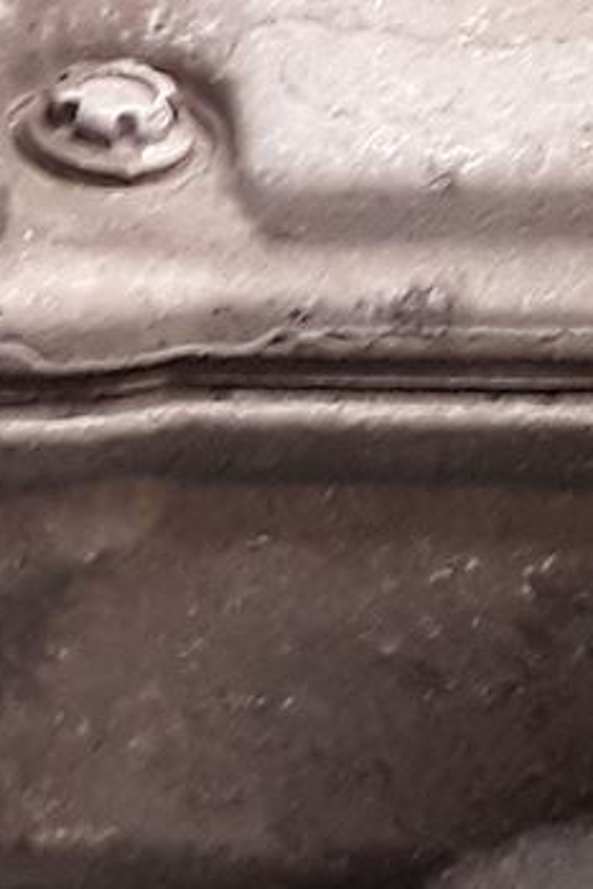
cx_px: -445
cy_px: 573
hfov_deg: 7.8
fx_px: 4221
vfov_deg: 12.0
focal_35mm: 171
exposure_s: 1/50
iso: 64
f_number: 1.9
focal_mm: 2.91
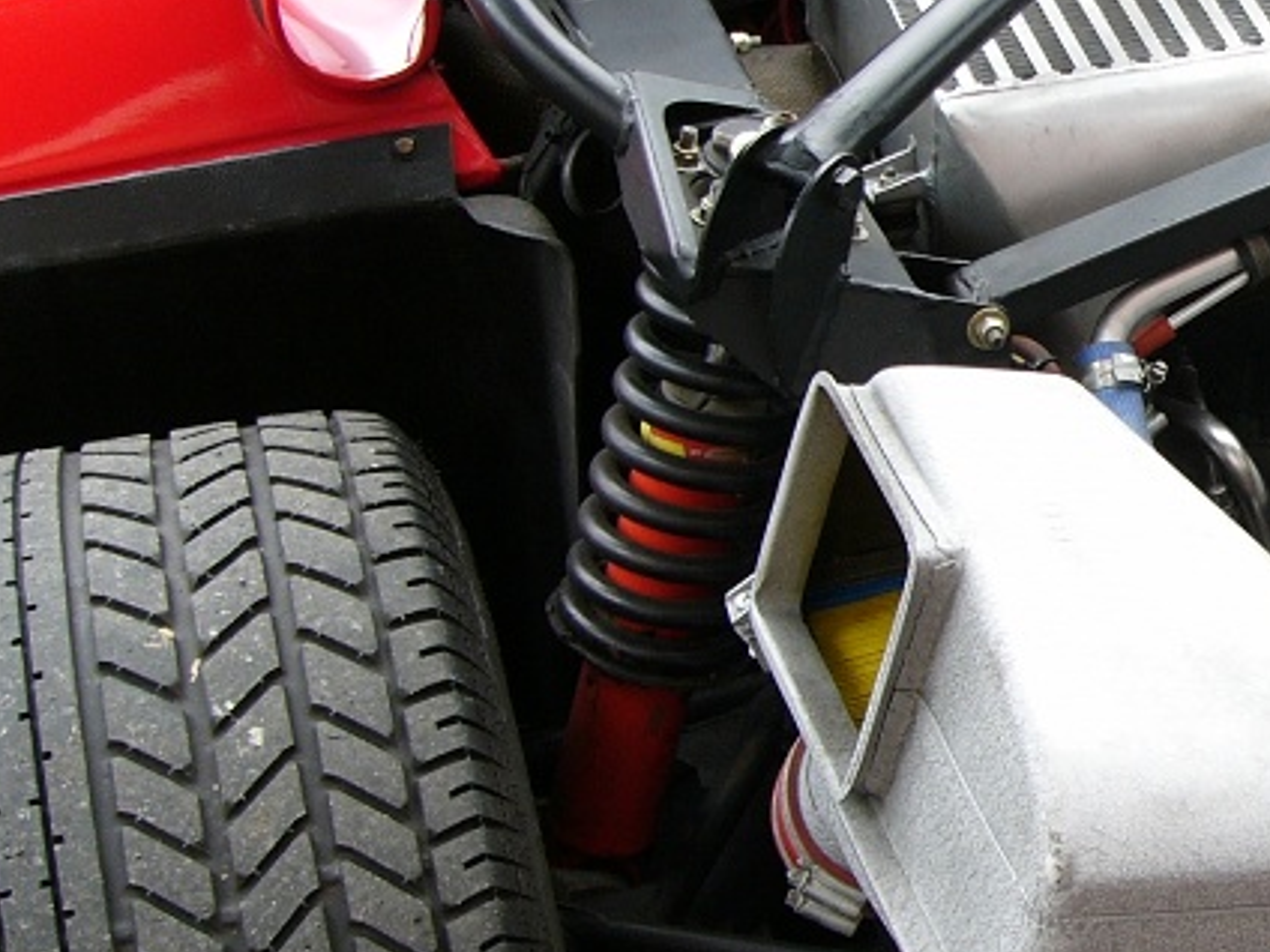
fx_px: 3192
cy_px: 362
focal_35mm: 87
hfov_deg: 21.3
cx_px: 1408
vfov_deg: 17.0
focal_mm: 6
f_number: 2.8
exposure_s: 1/60
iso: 50
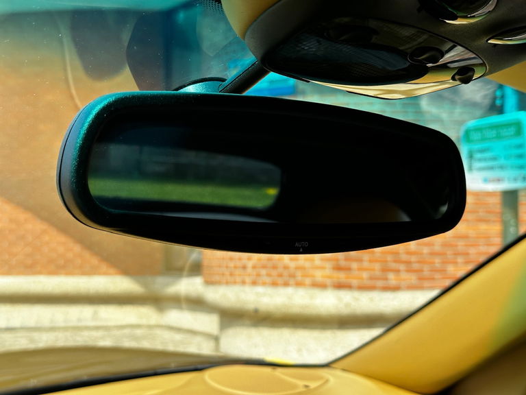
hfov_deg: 39.7
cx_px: 263
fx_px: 729
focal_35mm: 48
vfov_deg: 30.3
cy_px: 198
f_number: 1.78
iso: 64
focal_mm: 6.86
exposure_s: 1/1199
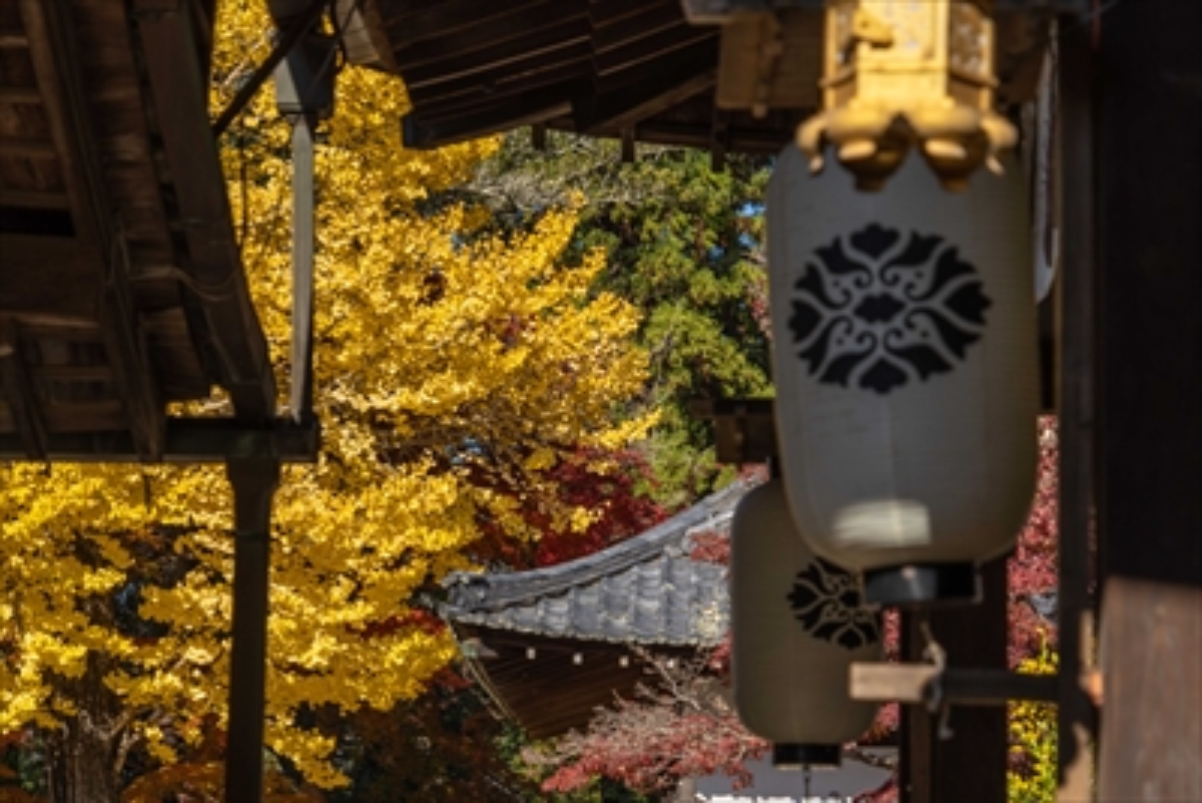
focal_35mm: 106
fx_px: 3540
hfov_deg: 19.3
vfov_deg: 12.9
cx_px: 601
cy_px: 402
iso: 125
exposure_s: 1/250
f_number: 8
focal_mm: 106
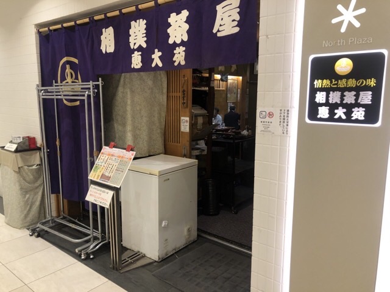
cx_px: 195
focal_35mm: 28
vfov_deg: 49.7
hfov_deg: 63.4
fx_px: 315
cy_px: 146
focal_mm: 3.99
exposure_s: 1/17
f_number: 1.8
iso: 40
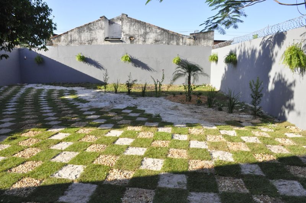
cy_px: 102
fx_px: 229
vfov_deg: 47.8
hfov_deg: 67.5
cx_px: 153
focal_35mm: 27
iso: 1250
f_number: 13
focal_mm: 18
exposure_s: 1/640
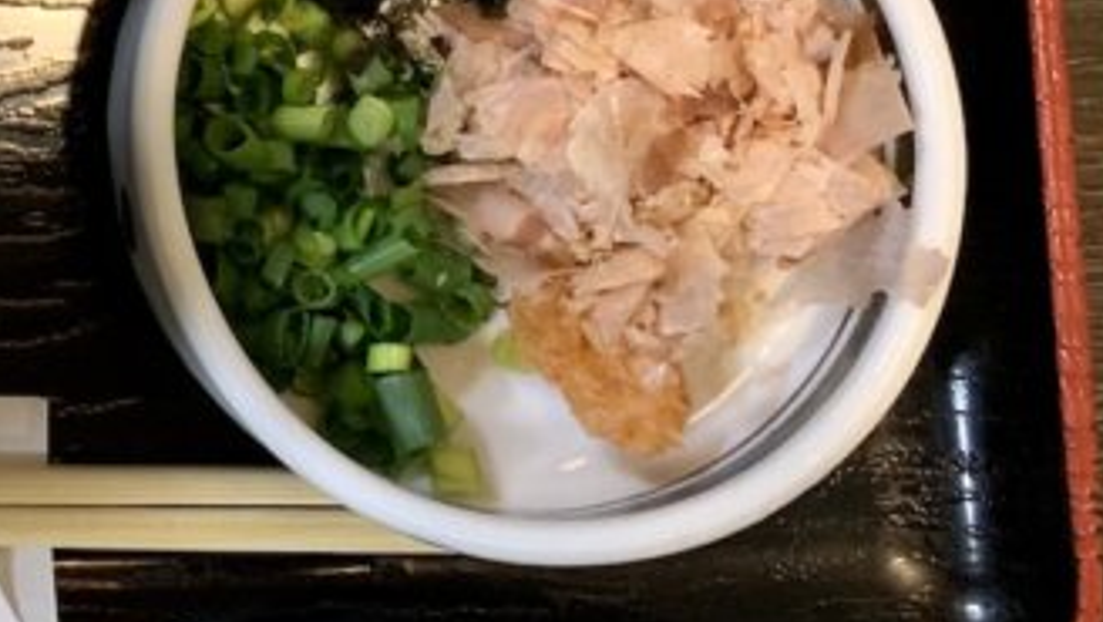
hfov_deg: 26.9
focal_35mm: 69
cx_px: -232
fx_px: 2019
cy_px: -131
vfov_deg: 16.7
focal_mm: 4.25
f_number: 1.8
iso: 400
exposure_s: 1/40
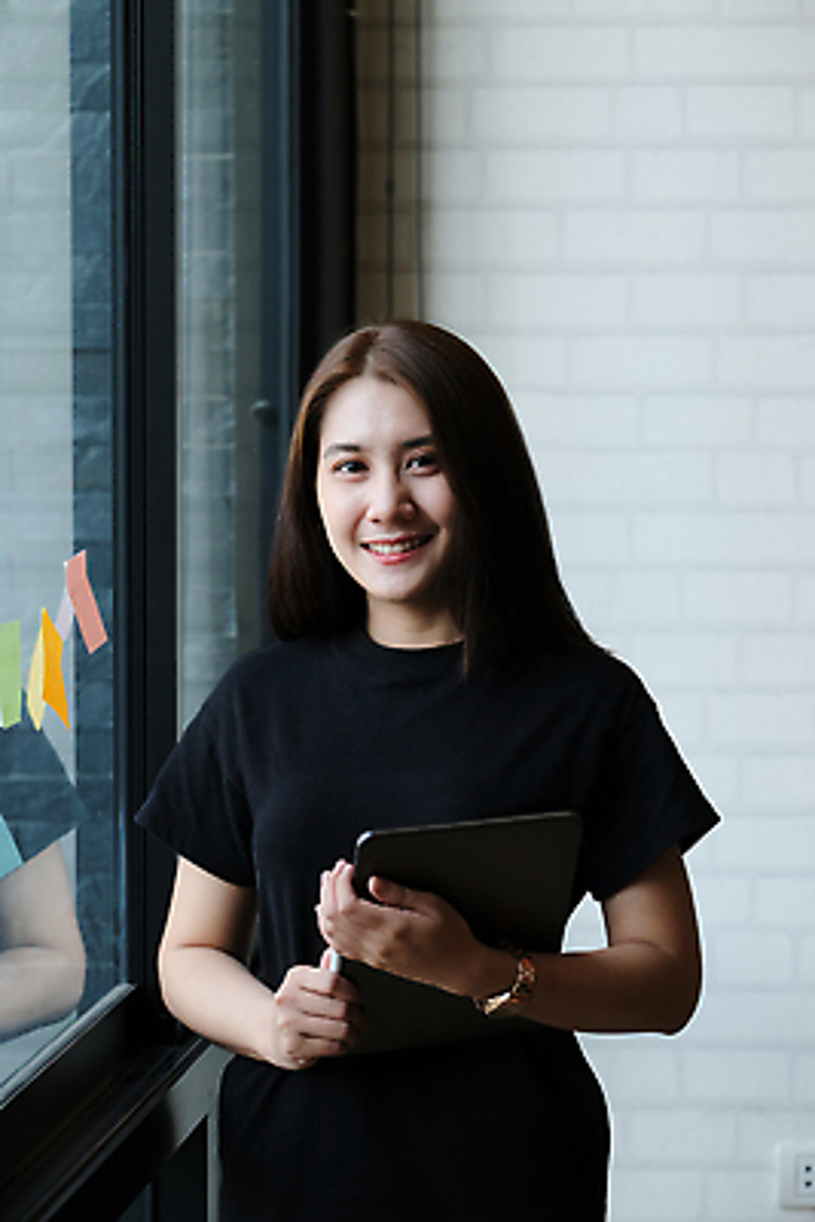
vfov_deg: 20.6
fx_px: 3359
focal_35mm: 99
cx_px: 408
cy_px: 611
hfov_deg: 13.8
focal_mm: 66
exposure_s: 1/480
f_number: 2.8
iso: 640
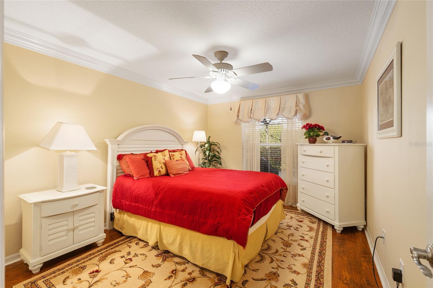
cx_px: 216
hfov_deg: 96.7
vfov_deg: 73.7
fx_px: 192
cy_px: 144
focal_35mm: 16
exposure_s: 1/8
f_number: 8
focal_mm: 16
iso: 500
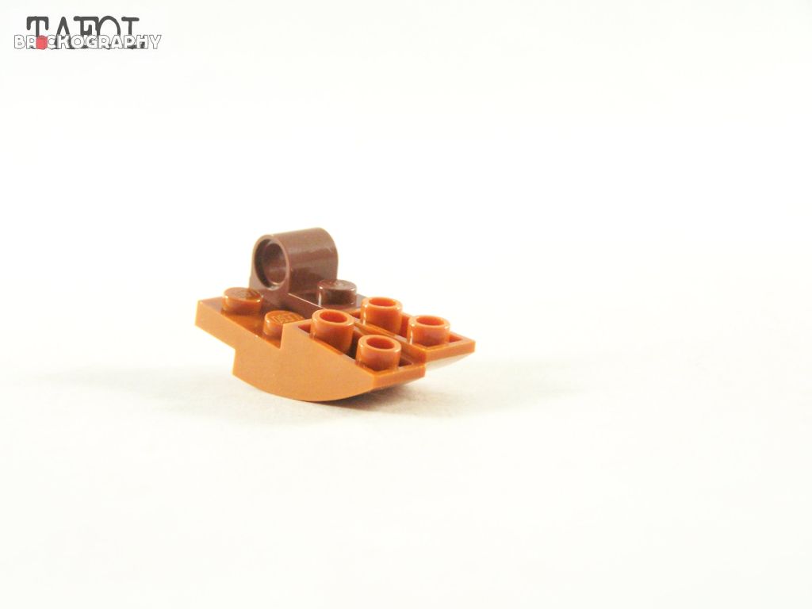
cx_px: 406
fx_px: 1924
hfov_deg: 23.8
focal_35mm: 82
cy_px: 304
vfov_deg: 18.0
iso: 400
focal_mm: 13.7
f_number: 3.2
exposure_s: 1/60
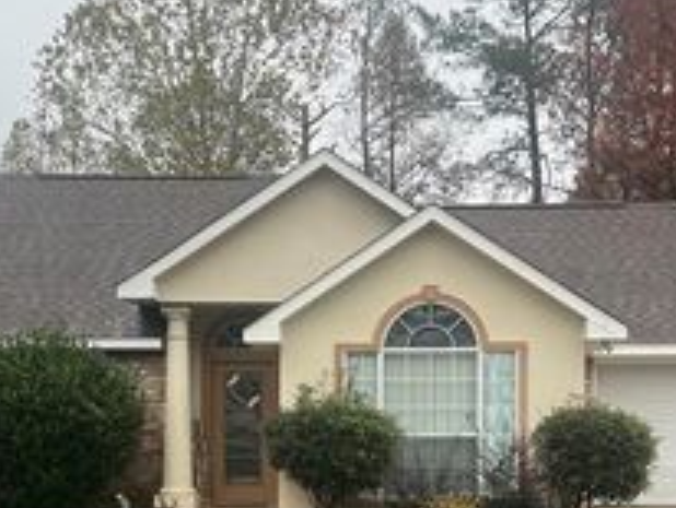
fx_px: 1232
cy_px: 418
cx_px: 312
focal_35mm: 63
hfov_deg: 30.7
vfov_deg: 23.0
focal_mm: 5.7
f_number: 1.5
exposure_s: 1/155
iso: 40
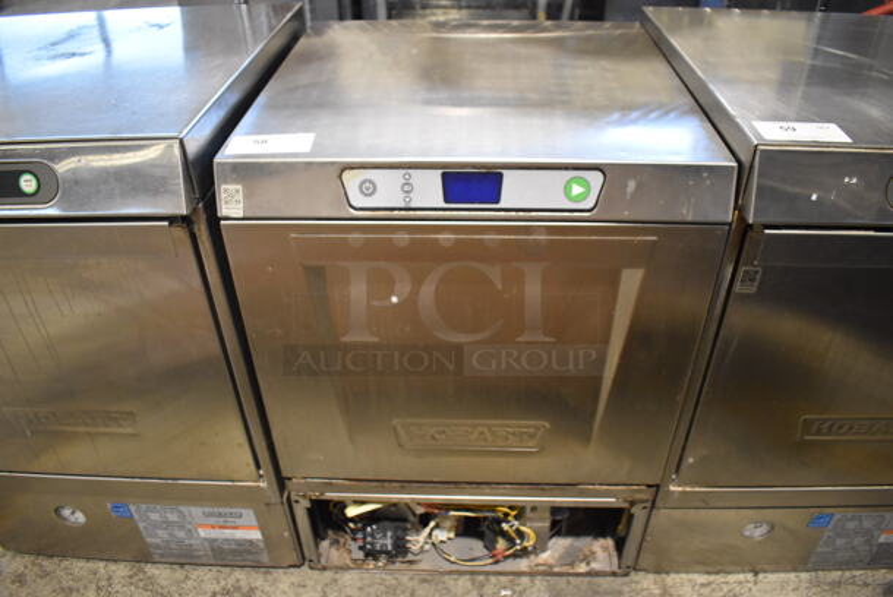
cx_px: 446
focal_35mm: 27
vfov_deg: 48.0
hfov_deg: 67.3
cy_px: 298
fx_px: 670
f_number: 3.5
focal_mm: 18
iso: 3200
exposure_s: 1/125
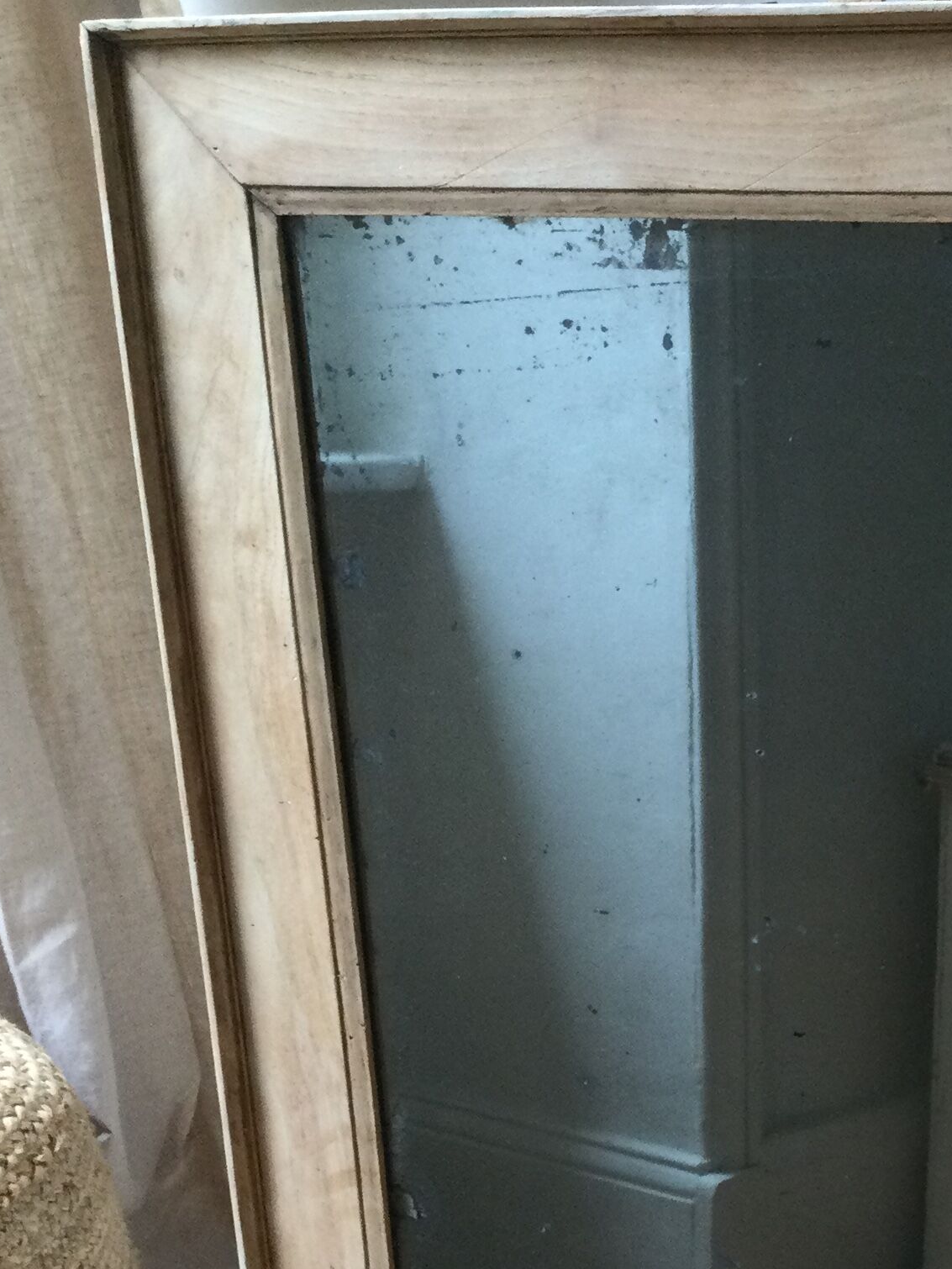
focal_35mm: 67
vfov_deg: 28.2
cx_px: 975
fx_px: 2456
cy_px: 1061
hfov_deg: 21.1
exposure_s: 1/33
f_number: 2.4
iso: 100
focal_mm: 3.3
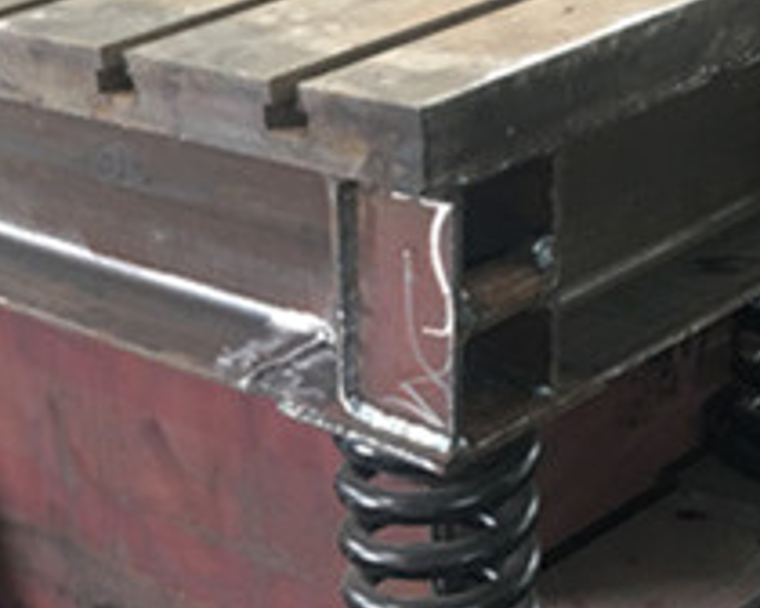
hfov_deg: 23.0
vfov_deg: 18.8
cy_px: 470
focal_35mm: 81
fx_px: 1822
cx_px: 83
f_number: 2.2
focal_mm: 4.15
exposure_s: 1/17
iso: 50
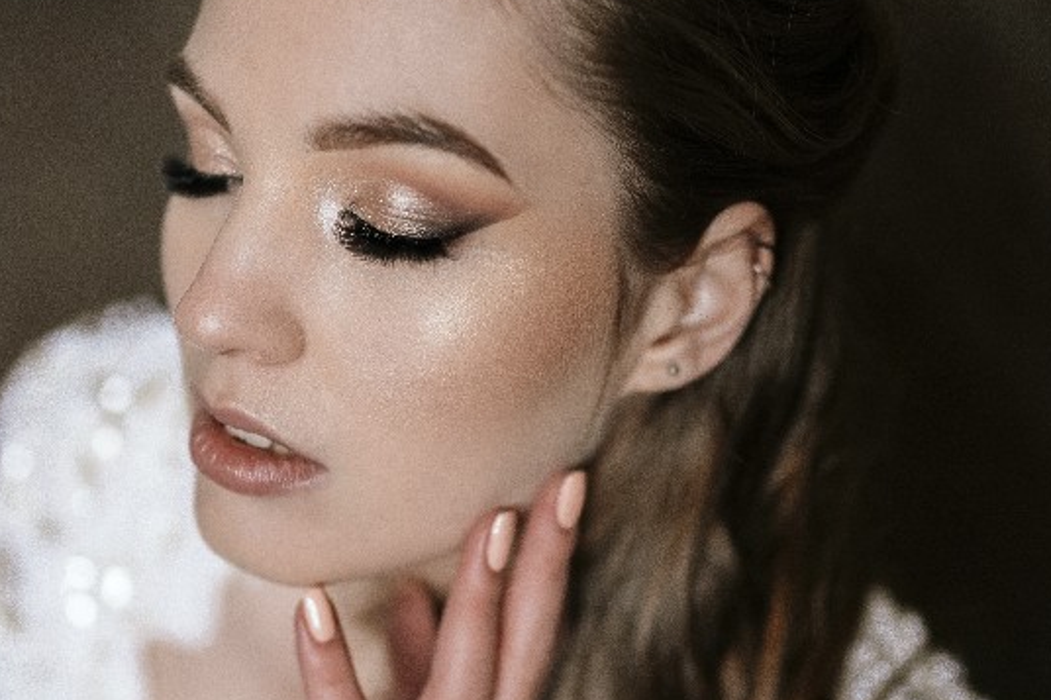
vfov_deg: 21.9
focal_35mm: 62
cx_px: 408
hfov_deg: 32.3
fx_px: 1809
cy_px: 372
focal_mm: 35
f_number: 1.4
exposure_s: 1/125
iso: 400
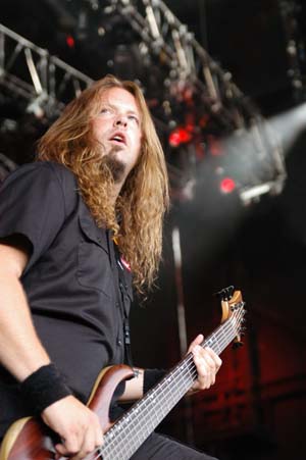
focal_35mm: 87
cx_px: 153
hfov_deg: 15.7
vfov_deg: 23.4
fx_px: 1111
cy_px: 230
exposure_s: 1/250
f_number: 2.8
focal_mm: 58
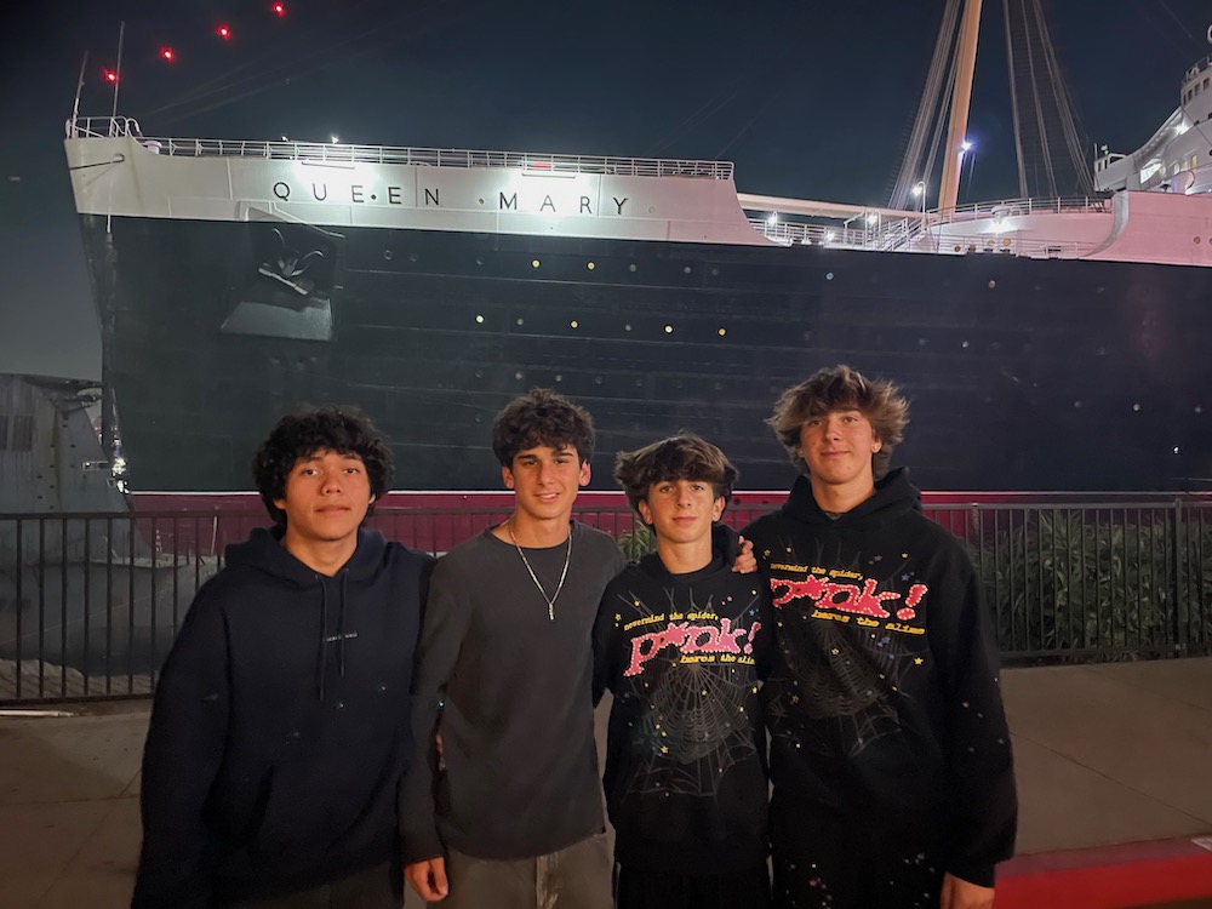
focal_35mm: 26
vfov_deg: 53.1
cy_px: 454
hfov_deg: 67.3
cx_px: 606
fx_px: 910
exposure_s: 1/15
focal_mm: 4.2
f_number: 1.6
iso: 2000
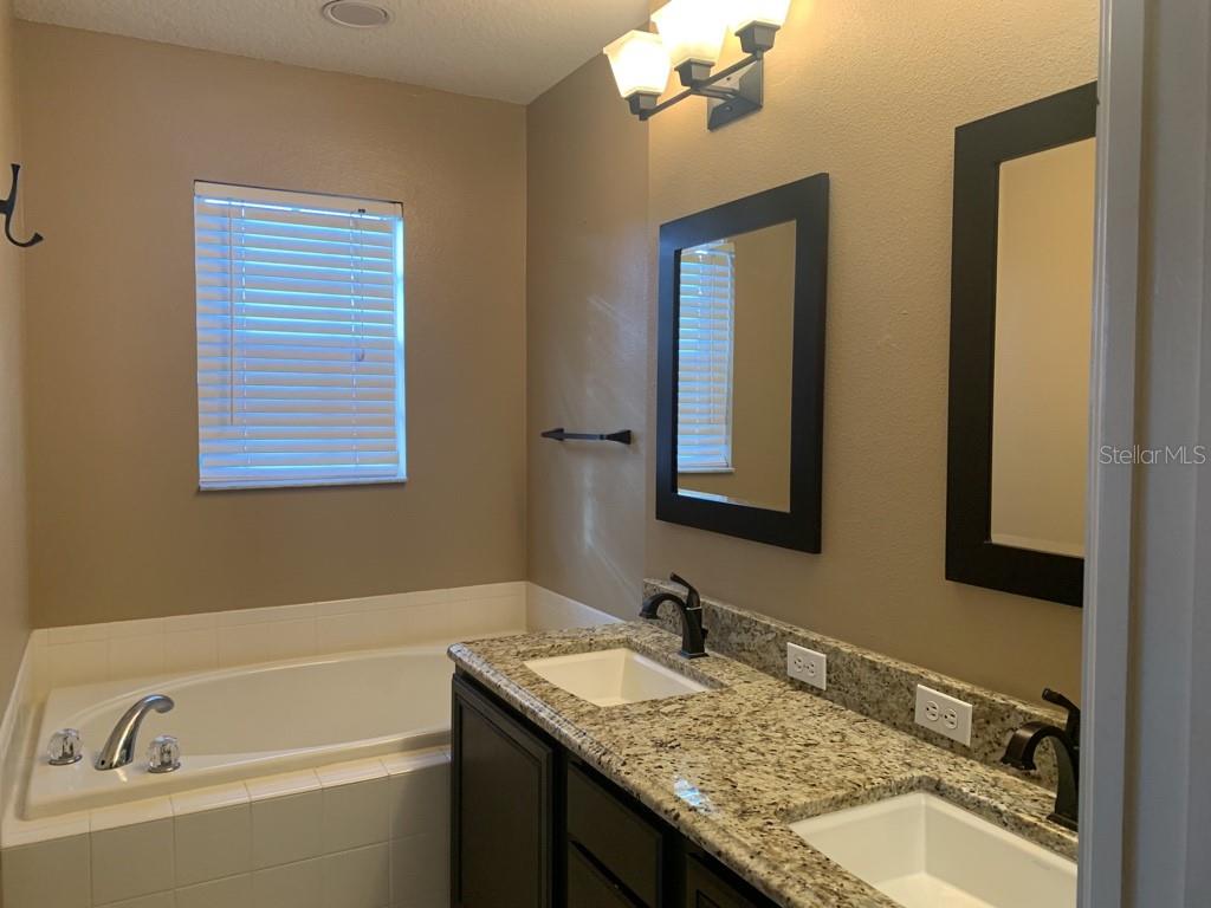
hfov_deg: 67.3
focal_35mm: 26
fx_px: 910
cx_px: 606
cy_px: 454
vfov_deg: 53.1
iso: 125
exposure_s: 1/60
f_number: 1.8
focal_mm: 4.25
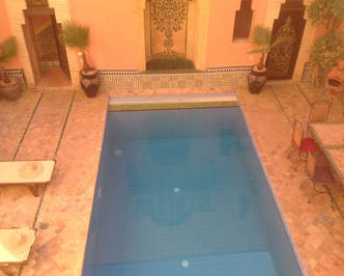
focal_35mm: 37
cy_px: 137
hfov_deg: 49.0
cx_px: 179
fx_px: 377
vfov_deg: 40.2
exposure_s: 1/210
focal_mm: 4.28
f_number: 2.4
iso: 50
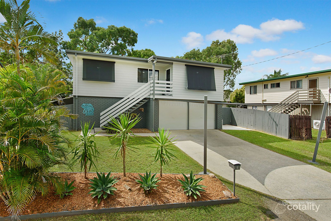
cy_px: 110
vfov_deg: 70.5
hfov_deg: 93.3
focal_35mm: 17
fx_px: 156
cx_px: 166
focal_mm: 17
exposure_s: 1/60
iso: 100
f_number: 11
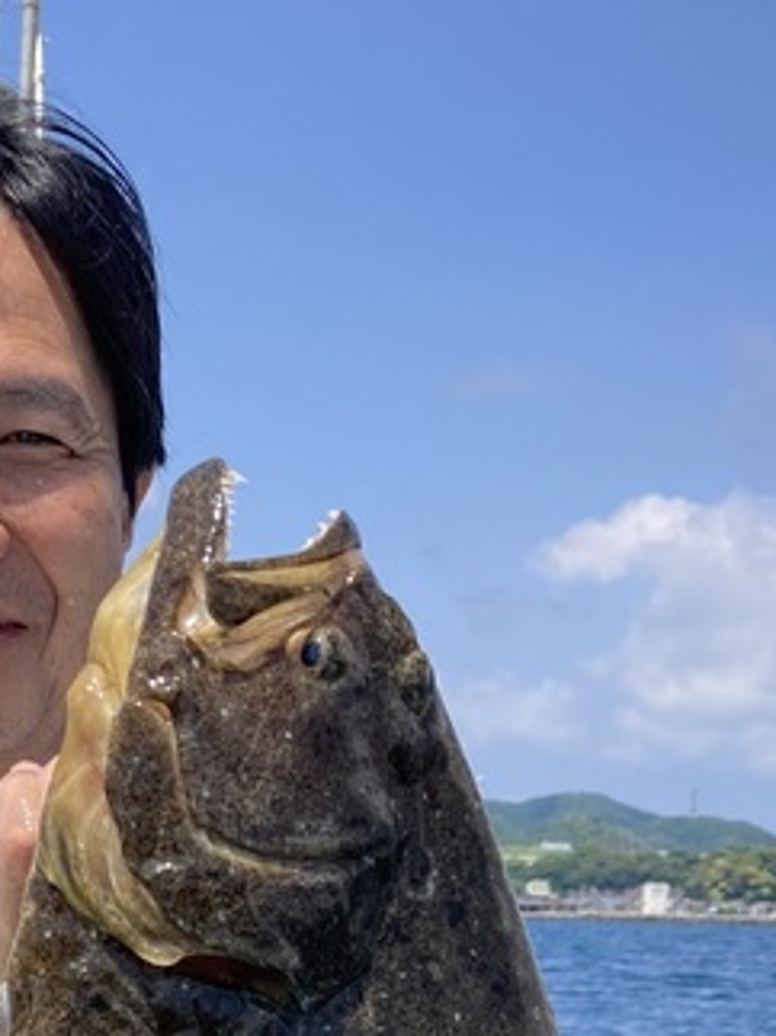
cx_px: 71
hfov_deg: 19.5
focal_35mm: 74
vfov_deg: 23.2
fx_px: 2213
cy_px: 1366
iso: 20
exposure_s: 1/1412
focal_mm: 3.99
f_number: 1.8
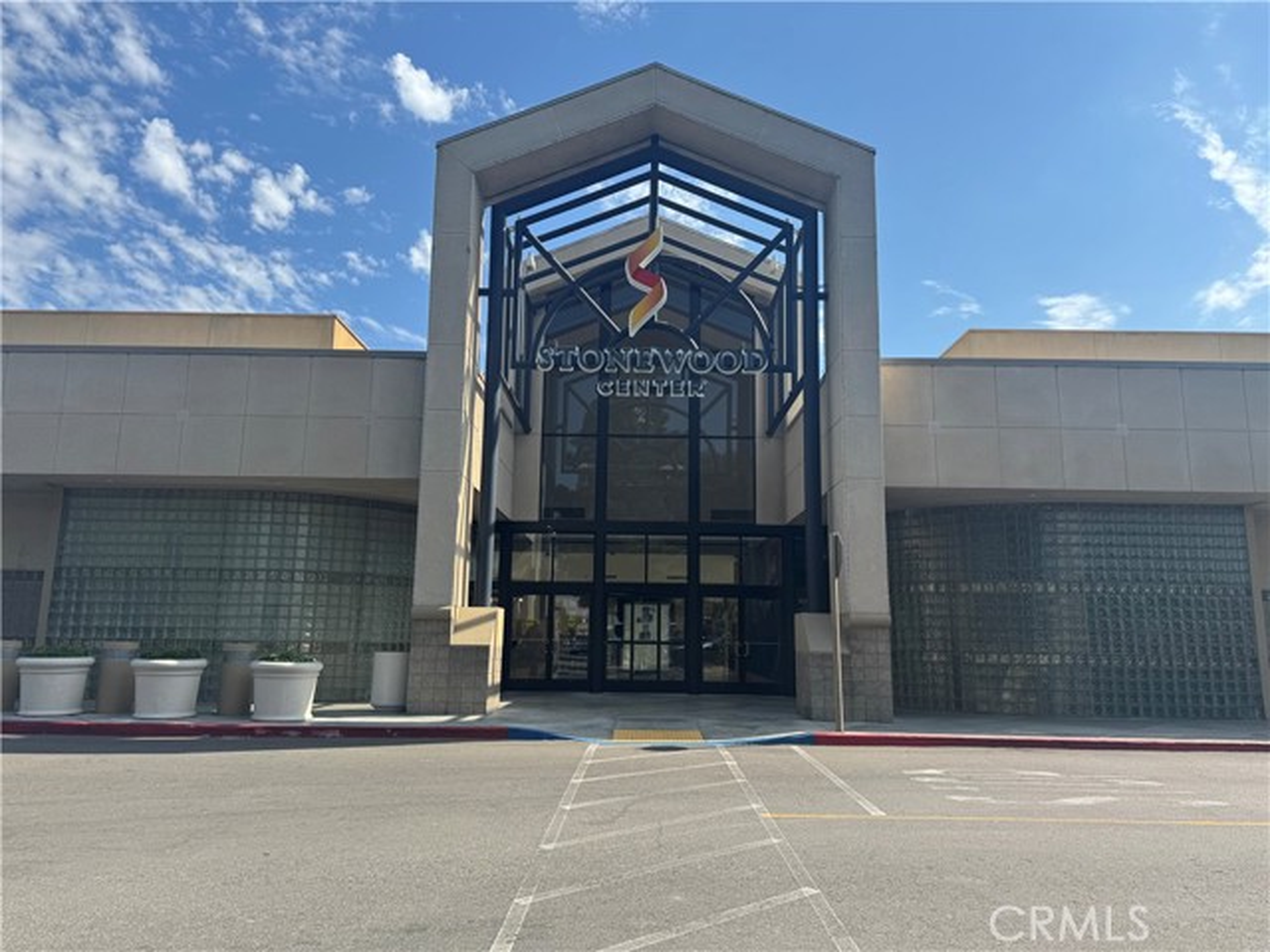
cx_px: 635
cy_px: 476
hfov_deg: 71.6
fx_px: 881
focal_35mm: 24
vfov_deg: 56.8
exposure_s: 1/2959
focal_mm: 6.76
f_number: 1.78
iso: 80
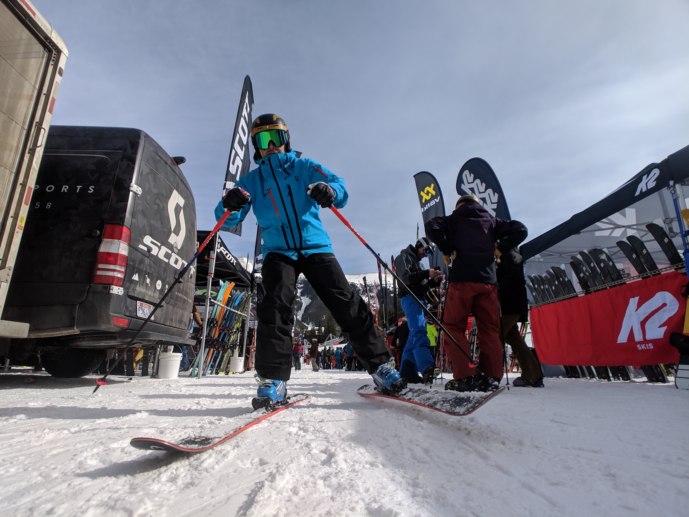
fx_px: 537
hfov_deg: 65.3
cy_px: 258
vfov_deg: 51.4
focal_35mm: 27
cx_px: 344
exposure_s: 1/3906
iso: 63
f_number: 1.8
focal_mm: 4.44
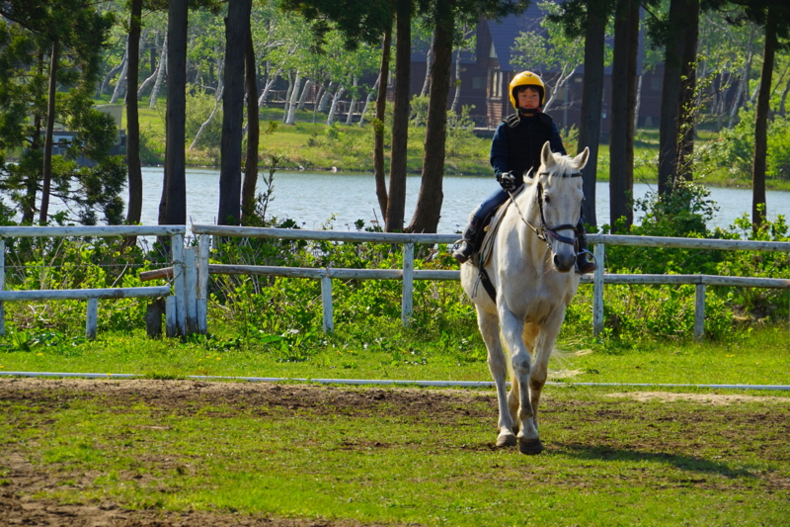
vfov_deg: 6.0
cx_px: 395
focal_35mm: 228
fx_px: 5002
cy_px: 264
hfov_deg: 9.0
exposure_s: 1/320
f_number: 8
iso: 100
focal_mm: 152
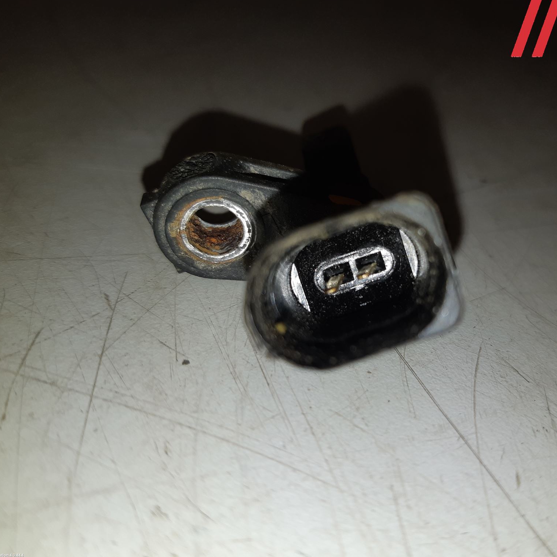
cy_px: 277
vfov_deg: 52.5
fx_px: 564
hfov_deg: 51.8
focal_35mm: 31
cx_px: 360
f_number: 1.7
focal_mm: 3.93
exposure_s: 1/784
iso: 40
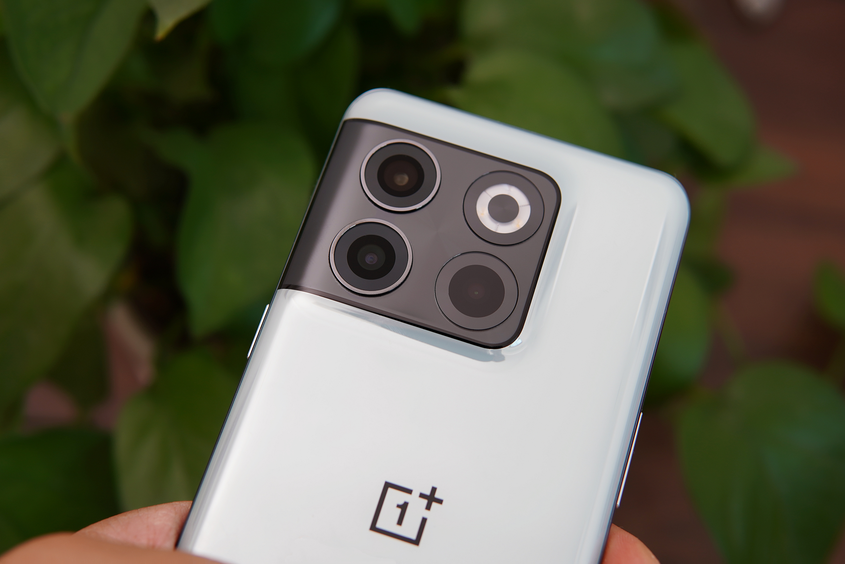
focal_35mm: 45
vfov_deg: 29.9
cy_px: 282
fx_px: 1056
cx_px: 422
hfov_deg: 43.6
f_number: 3.5
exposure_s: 1/60
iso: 160
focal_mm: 30
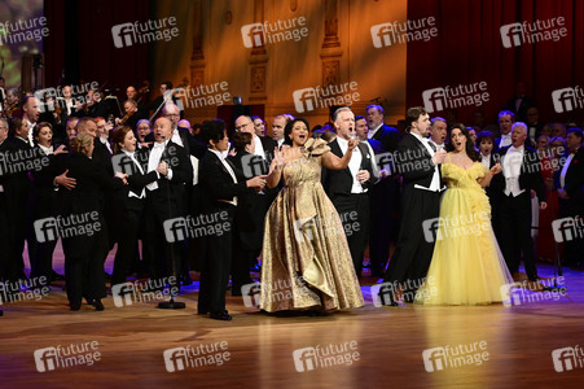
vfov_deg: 14.8
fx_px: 1491
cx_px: 292
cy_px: 194
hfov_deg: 22.2
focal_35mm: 92
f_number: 5
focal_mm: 92
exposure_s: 1/320
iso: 6400
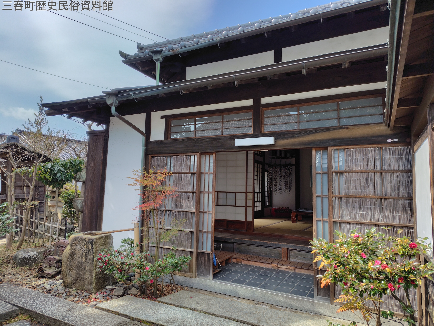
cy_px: 163
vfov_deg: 58.9
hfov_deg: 73.9
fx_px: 288
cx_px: 217
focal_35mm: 23
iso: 50
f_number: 1.9
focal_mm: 5.6
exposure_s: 1/476
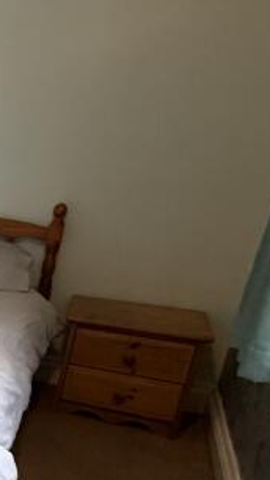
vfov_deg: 40.2
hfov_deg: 13.5
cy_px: 312
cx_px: -436
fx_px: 649
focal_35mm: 51
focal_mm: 2.22
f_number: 2.2
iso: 320
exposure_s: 1/94
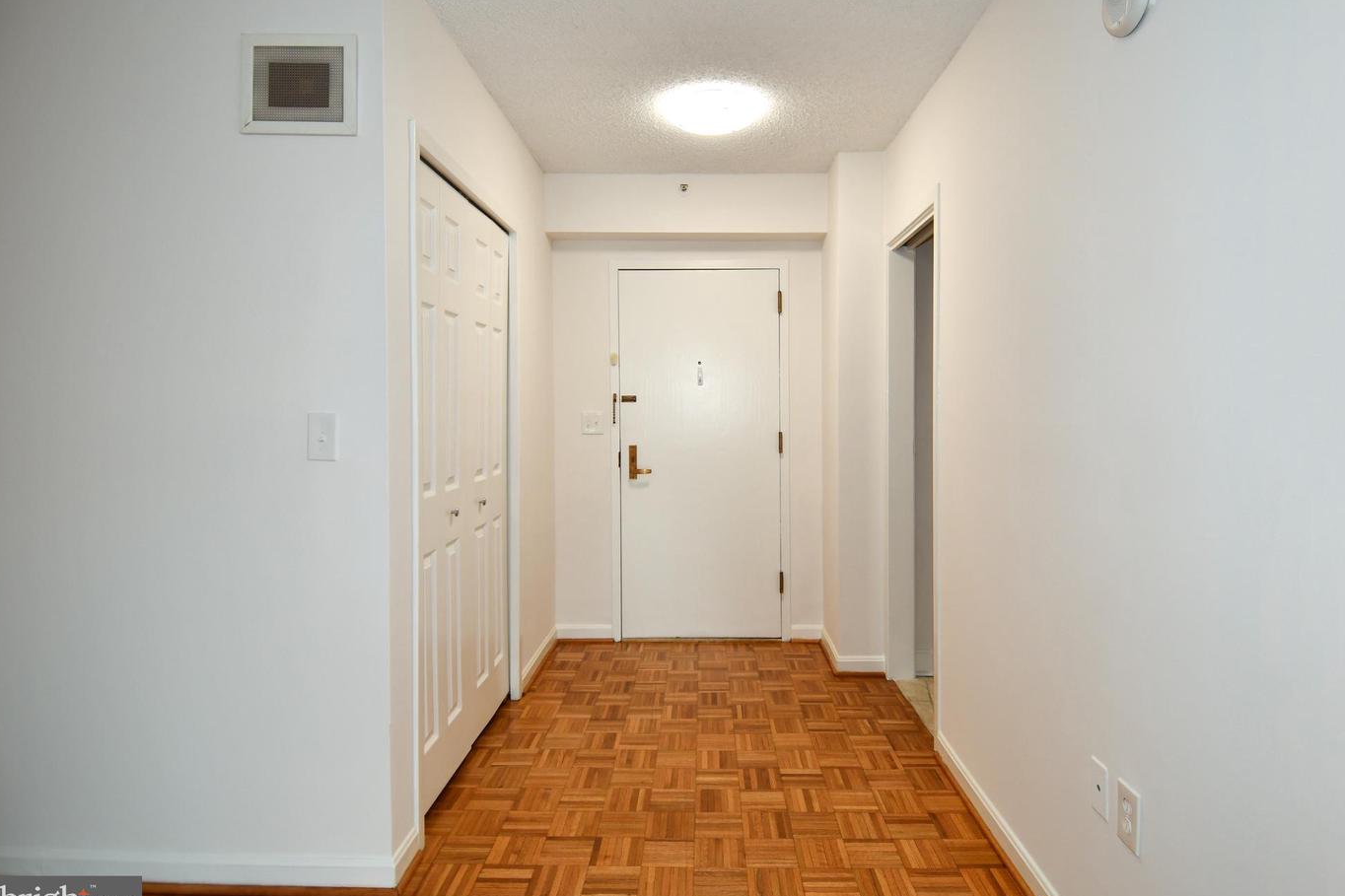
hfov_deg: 86.9
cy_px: 453
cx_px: 698
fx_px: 710
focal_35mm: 19
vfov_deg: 64.5
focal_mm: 12
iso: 280
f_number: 4
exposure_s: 1/60
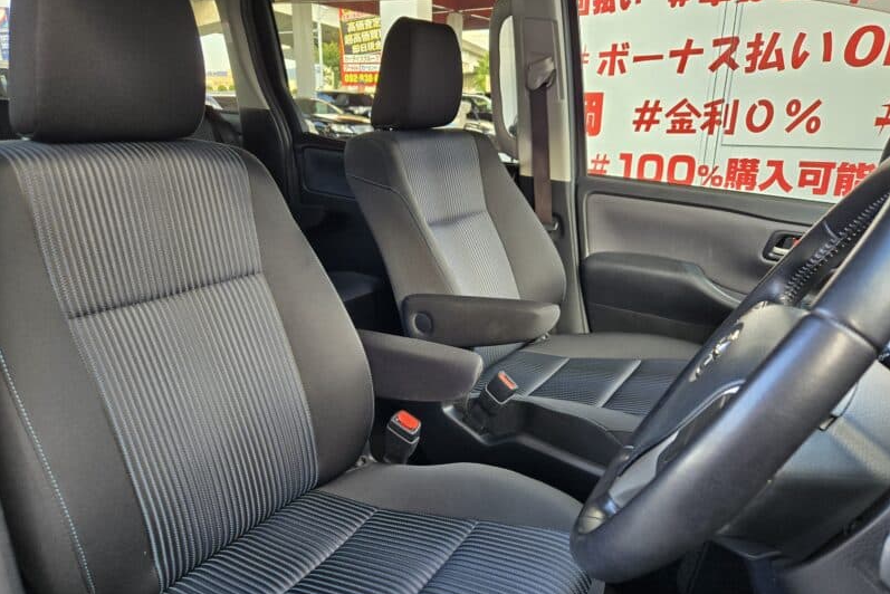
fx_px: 594
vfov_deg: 53.2
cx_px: 444
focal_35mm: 24
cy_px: 297
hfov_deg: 73.7
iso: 160
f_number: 1.8
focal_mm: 5.4
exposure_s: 1/100
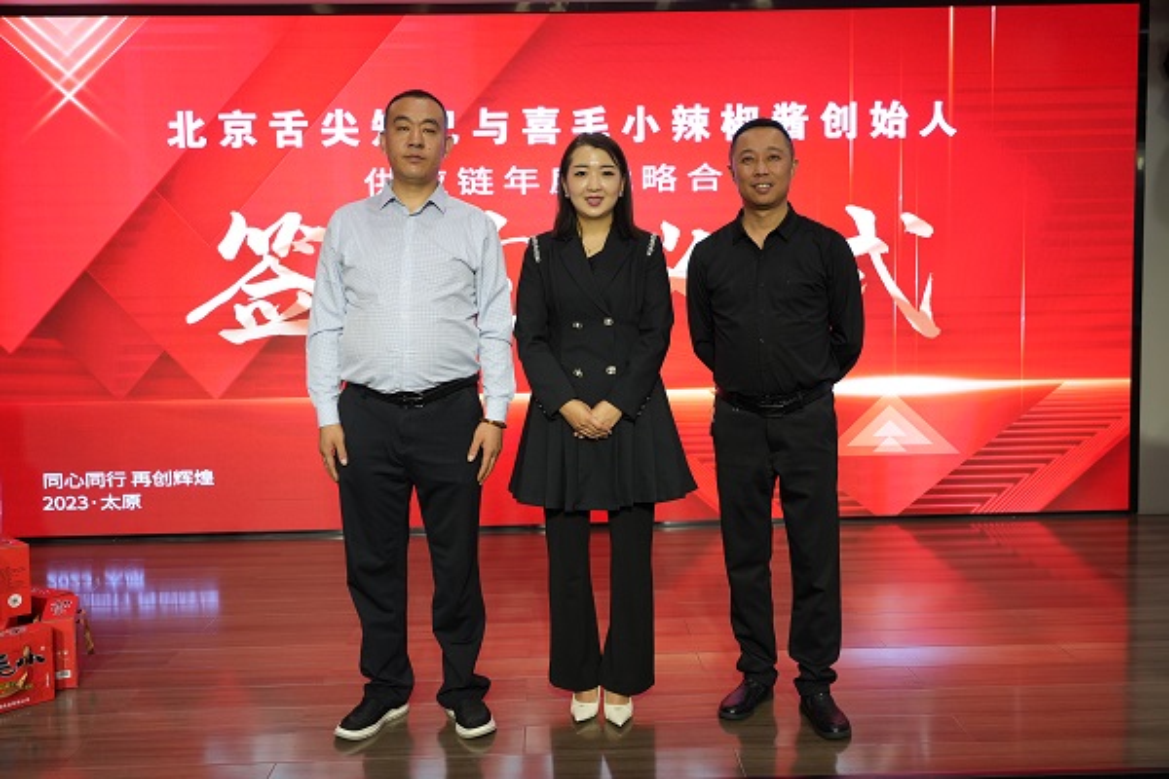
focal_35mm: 34
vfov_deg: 38.9
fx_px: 1104
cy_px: 390
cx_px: 584
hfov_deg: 55.8
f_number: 4.5
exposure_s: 1/100
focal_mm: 34
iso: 1000
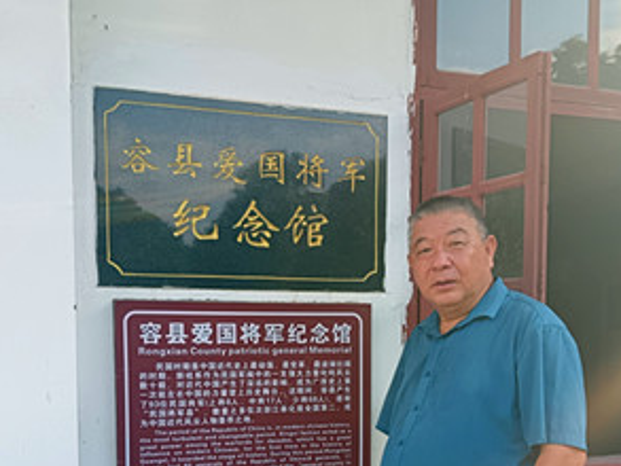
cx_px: 324
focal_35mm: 41
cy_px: 378
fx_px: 736
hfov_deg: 45.7
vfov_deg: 34.0
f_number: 1.75
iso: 153
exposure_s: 1/120
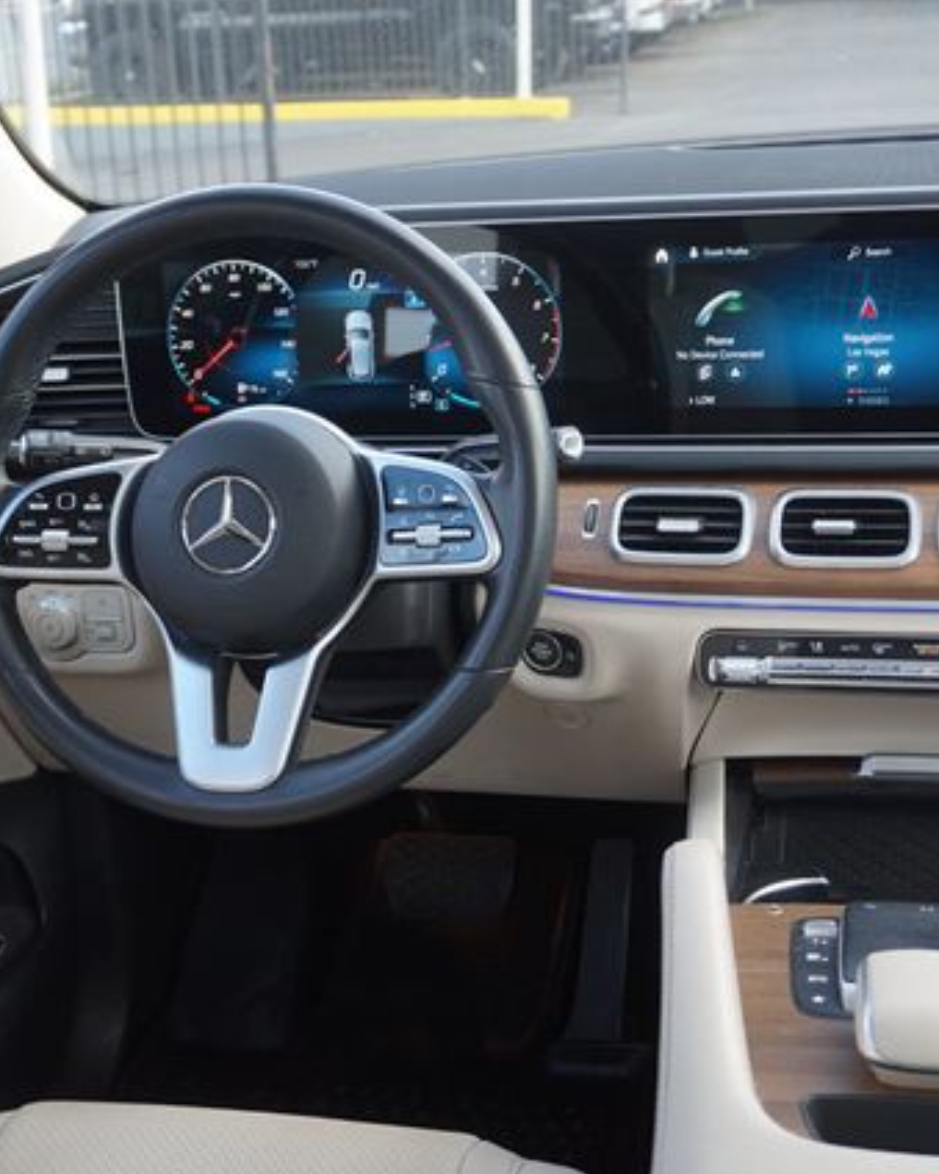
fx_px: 1772
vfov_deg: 36.7
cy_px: 587
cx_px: 476
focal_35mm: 51
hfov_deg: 29.7
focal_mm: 24
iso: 100
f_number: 4.5
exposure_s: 1/60
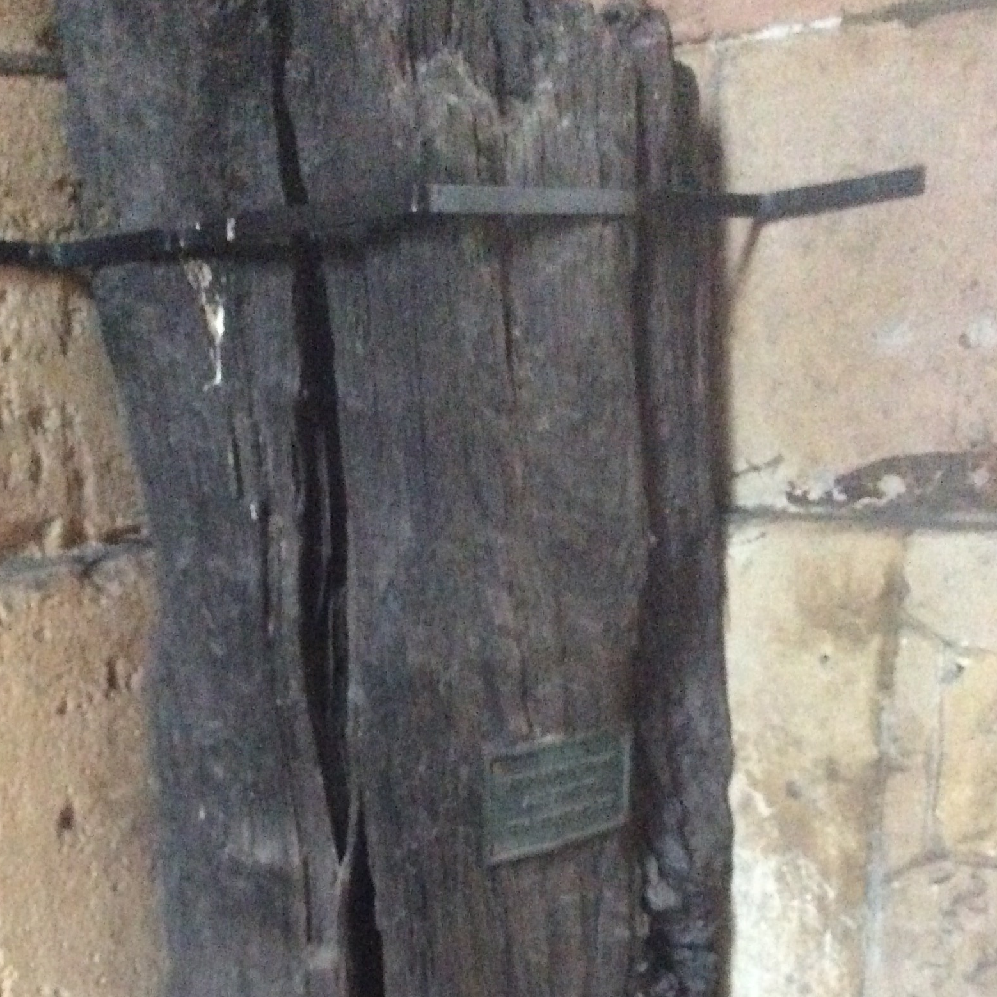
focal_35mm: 47
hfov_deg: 35.9
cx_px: 401
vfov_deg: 35.0
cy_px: 794
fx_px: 1532
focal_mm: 3.3
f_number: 2.4
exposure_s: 1/17
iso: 640
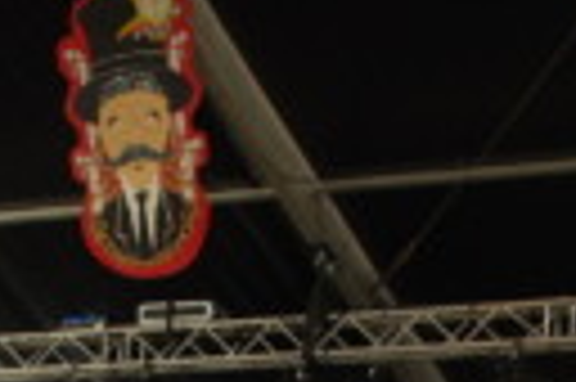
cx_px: 22
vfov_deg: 6.9
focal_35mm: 193
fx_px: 3083
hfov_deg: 10.6
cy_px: 721
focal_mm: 33
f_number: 6.3
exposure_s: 1/60
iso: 400
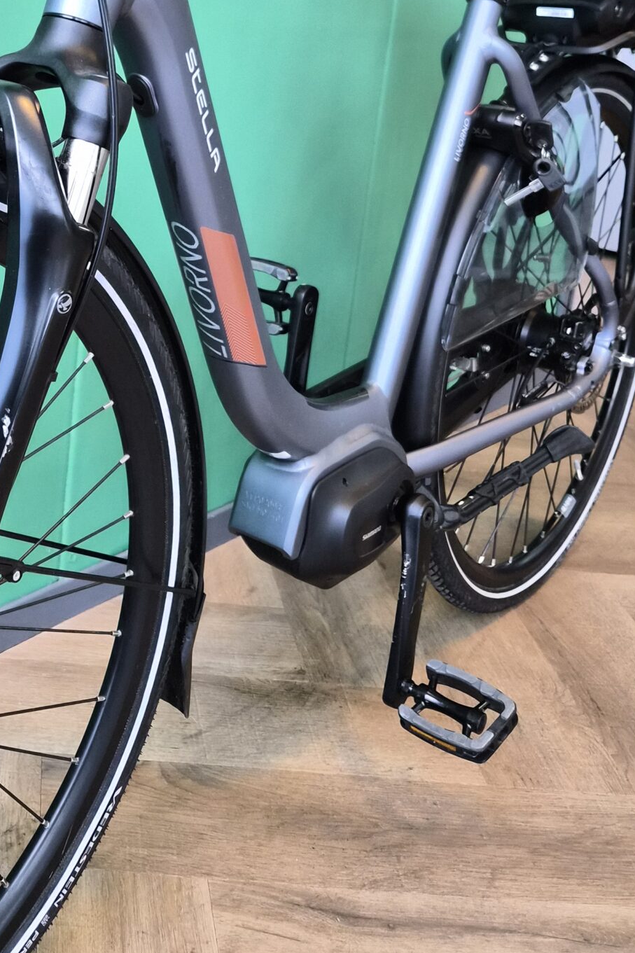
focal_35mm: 45
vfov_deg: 41.6
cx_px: 50
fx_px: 1191
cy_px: 185
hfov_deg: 28.6
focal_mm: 5.4
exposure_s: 1/100
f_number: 1.8
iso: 800
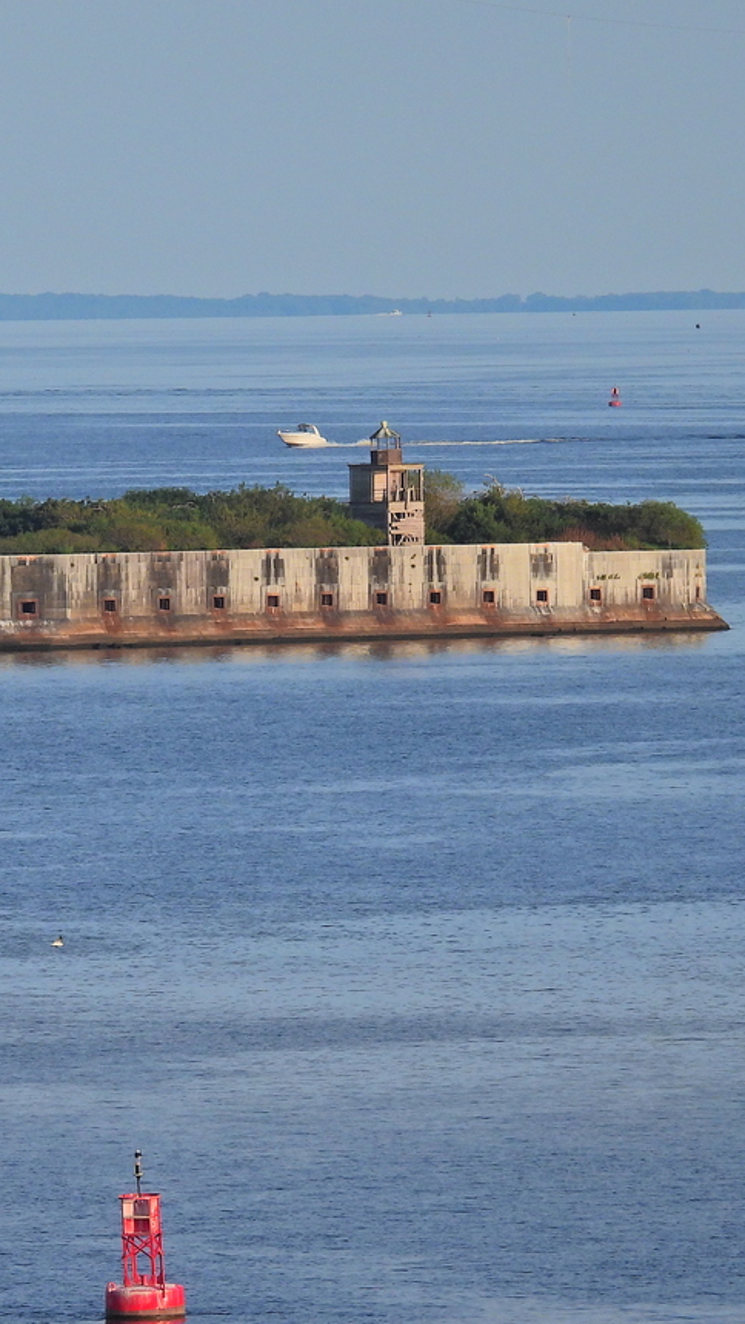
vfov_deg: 2.7
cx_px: -180
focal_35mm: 811
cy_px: 647
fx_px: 28470
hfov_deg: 1.5
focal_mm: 89.2
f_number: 5
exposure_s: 1/640
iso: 100
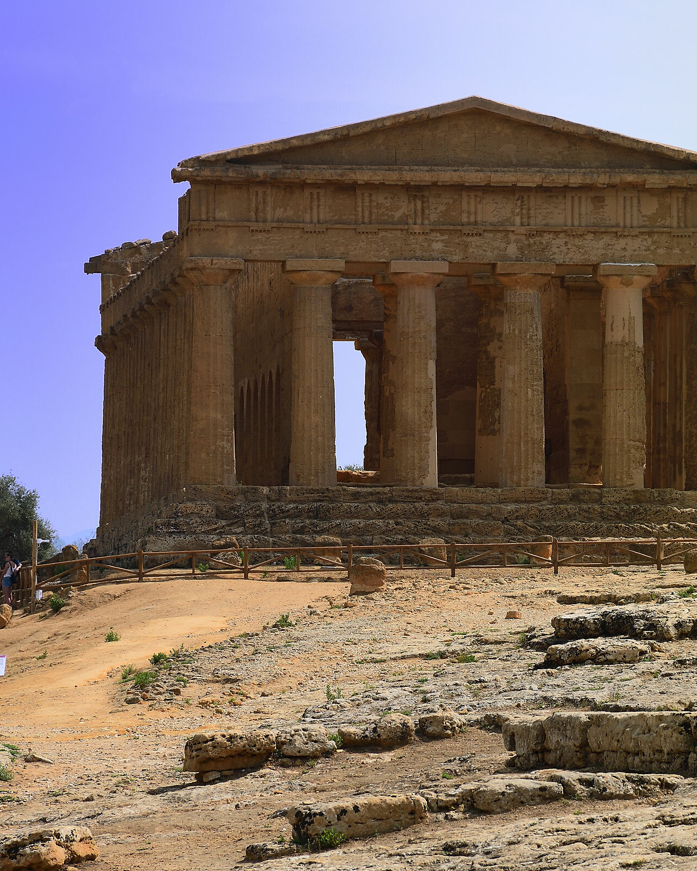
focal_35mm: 246
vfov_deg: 7.9
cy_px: 436
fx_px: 6341
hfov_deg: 6.3
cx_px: 501
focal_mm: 116
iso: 100
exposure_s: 1/400
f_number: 9
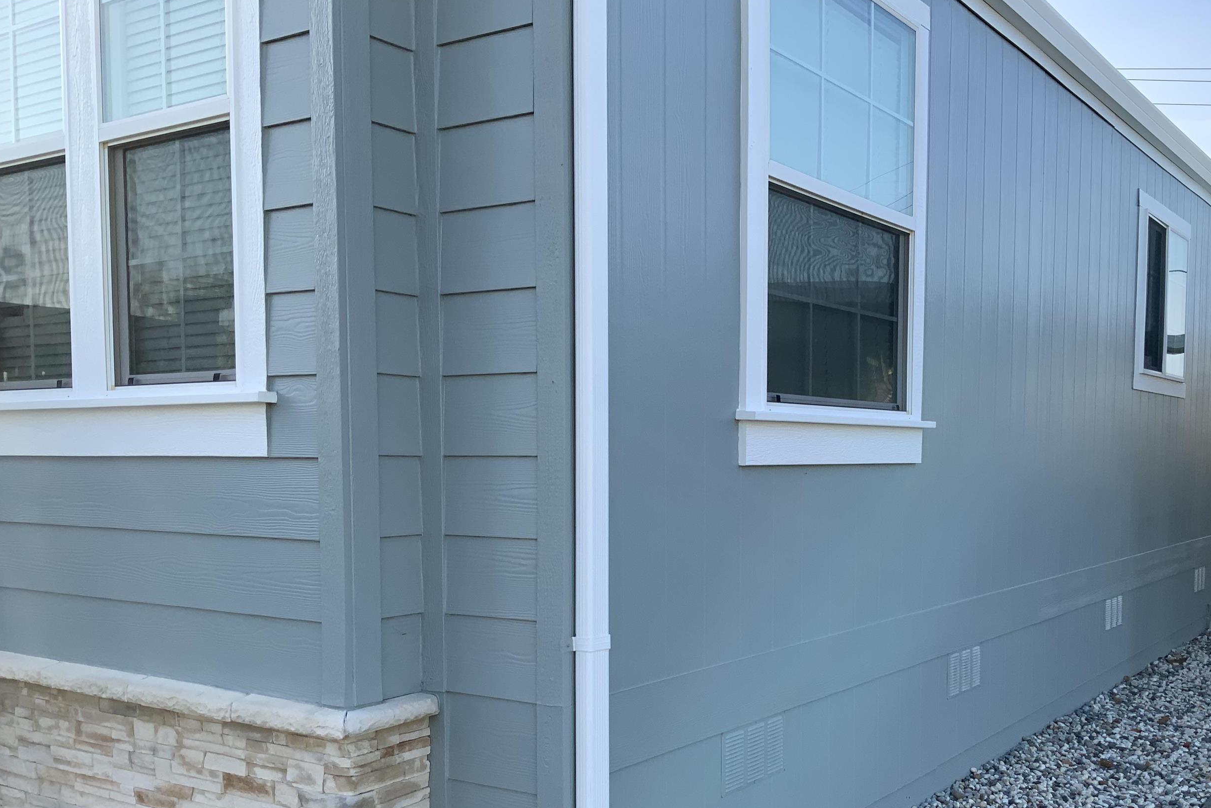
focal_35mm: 38
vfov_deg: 34.7
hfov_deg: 50.3
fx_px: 1278
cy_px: 543
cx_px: 737
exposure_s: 1/574
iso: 16
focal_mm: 3
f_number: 1.8
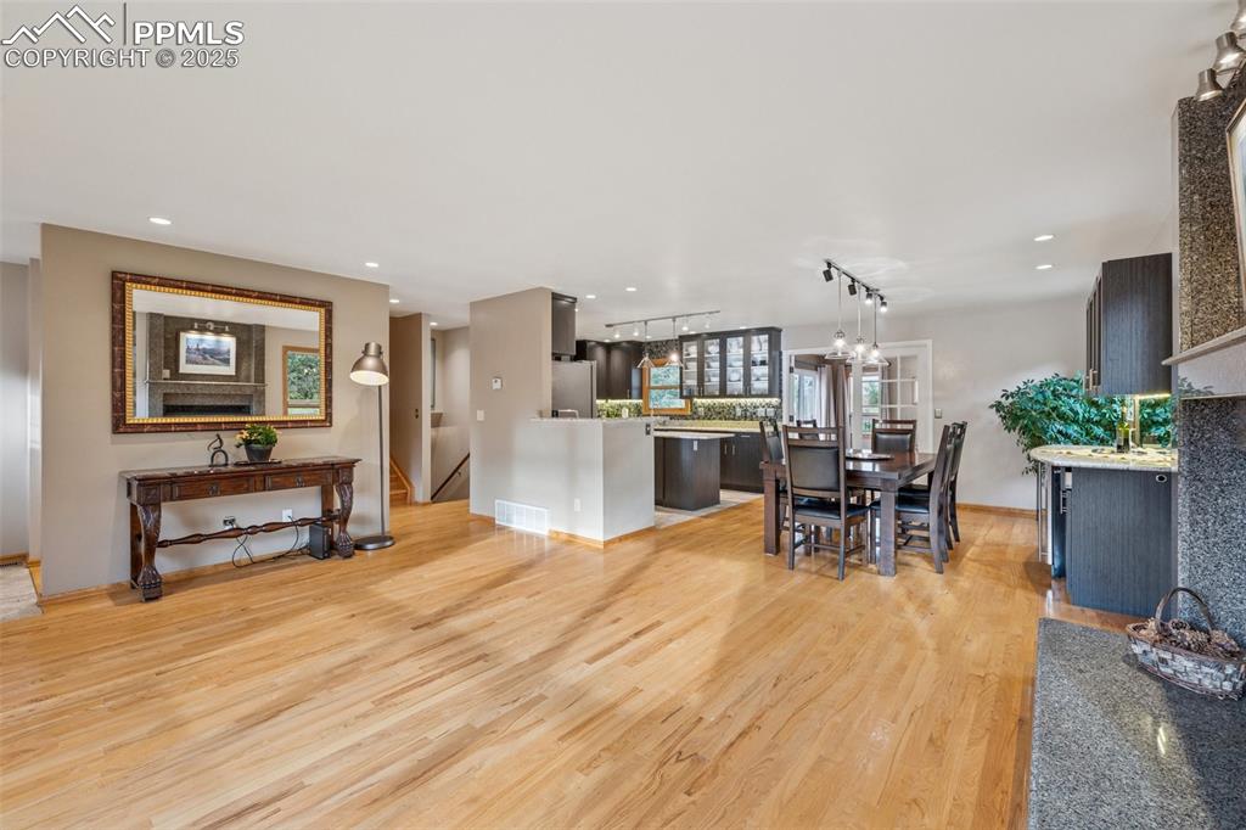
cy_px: 415
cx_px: 623
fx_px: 519
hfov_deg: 100.4
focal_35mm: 15
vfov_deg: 77.3
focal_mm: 15
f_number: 11
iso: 800
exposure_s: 1/10
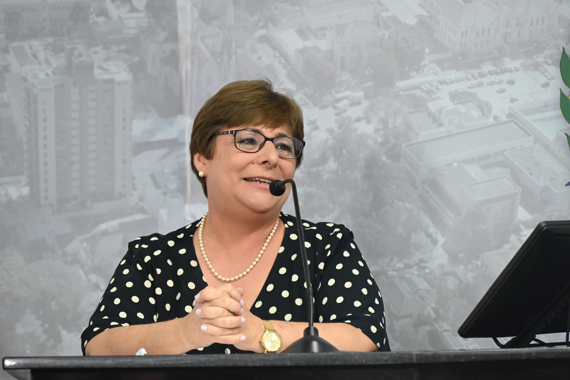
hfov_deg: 10.3
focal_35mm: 200
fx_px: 3168
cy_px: 190
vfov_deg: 6.9
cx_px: 285
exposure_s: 1/160
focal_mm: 200
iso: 3200
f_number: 6.3
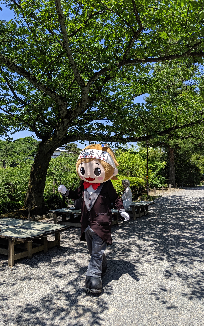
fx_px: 258
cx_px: 86
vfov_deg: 64.6
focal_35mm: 29
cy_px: 163
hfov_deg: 43.0
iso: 56
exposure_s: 1/2611
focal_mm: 4.44
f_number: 1.8
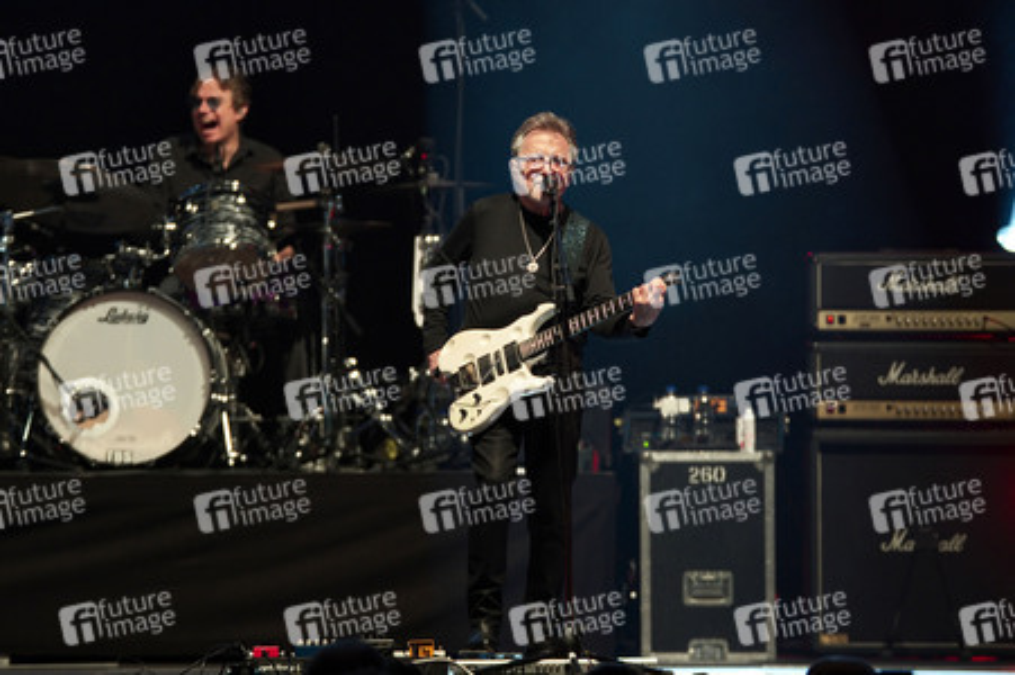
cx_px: 508
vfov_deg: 6.2
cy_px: 338
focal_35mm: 220
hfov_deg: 9.4
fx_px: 6198
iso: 1600
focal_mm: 220
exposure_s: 1/125
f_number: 2.8
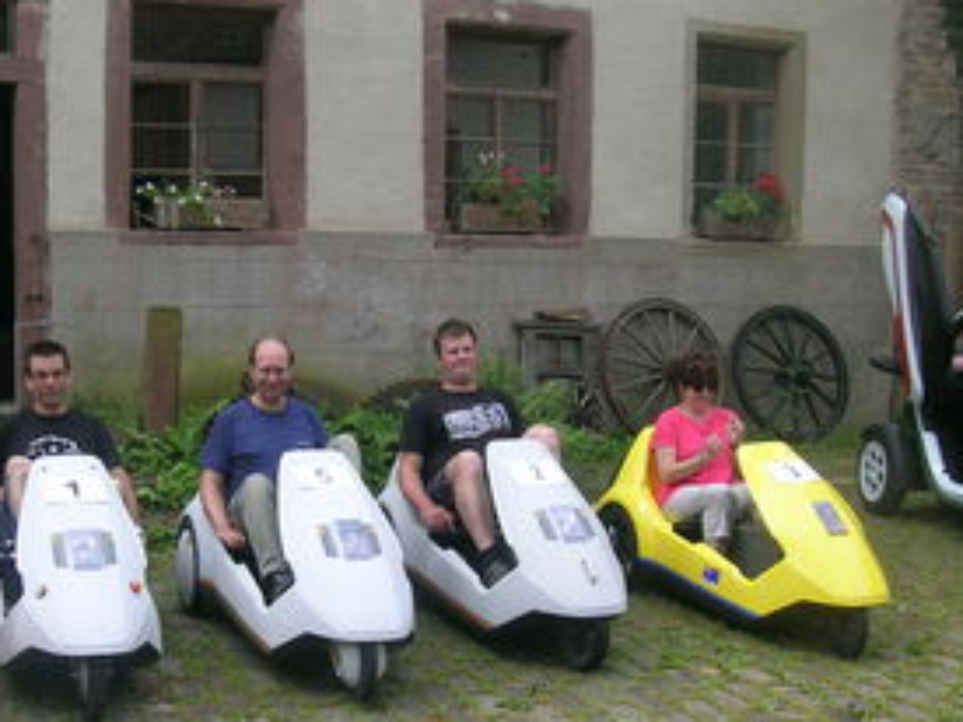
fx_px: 1418
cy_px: 473
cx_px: 354
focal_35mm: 51
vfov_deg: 28.4
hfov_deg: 37.3
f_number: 4.8
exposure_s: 1/152
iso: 50
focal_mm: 5.4
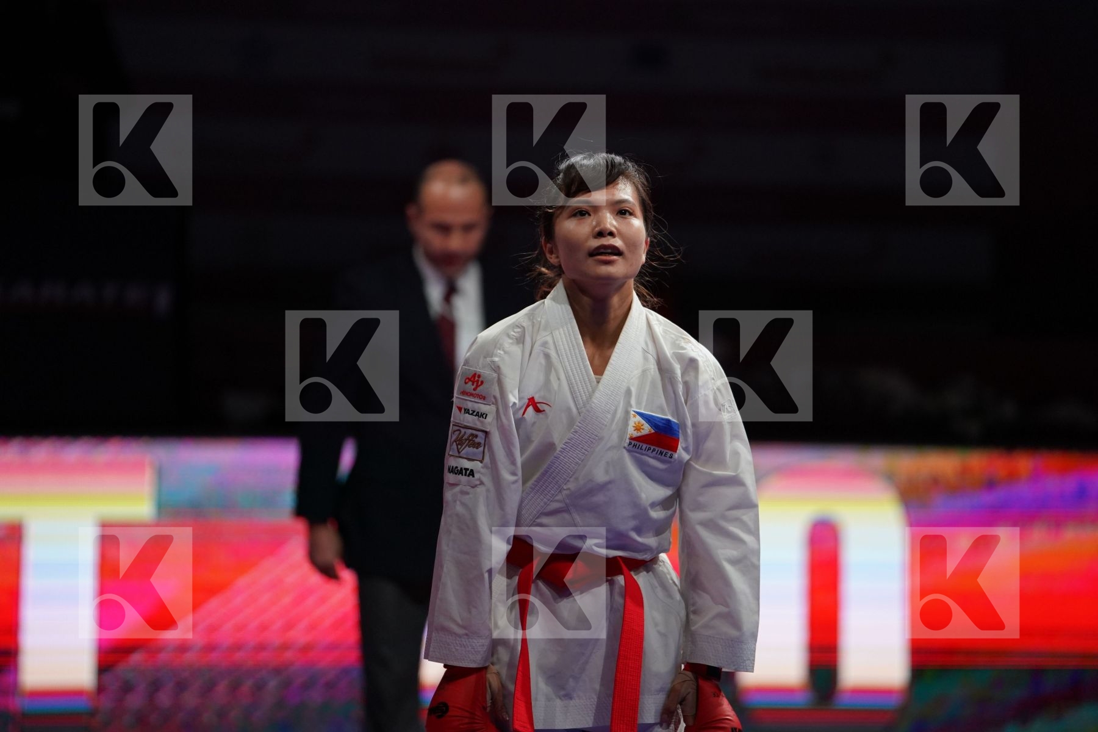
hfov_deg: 10.3
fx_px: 6100
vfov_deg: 6.9
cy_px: 366
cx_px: 549
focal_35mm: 200
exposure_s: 1/1000
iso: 2000
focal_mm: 200
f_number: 2.8
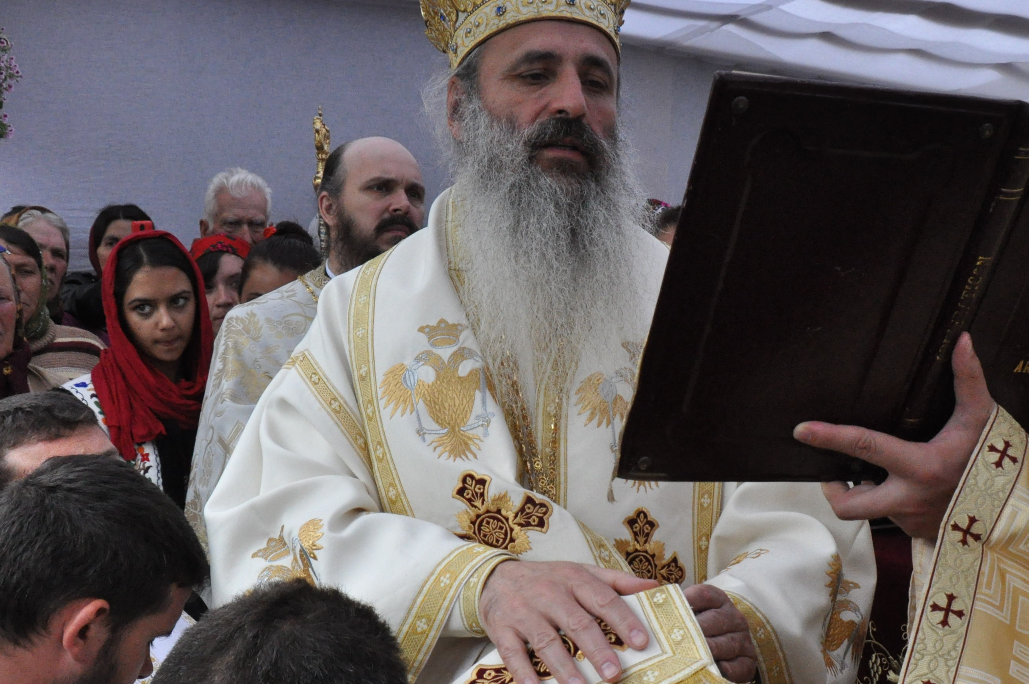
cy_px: 475
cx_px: 552
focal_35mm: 44
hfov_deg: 44.5
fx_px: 1256
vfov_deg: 30.1
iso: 1600
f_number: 10
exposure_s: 1/400
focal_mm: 18
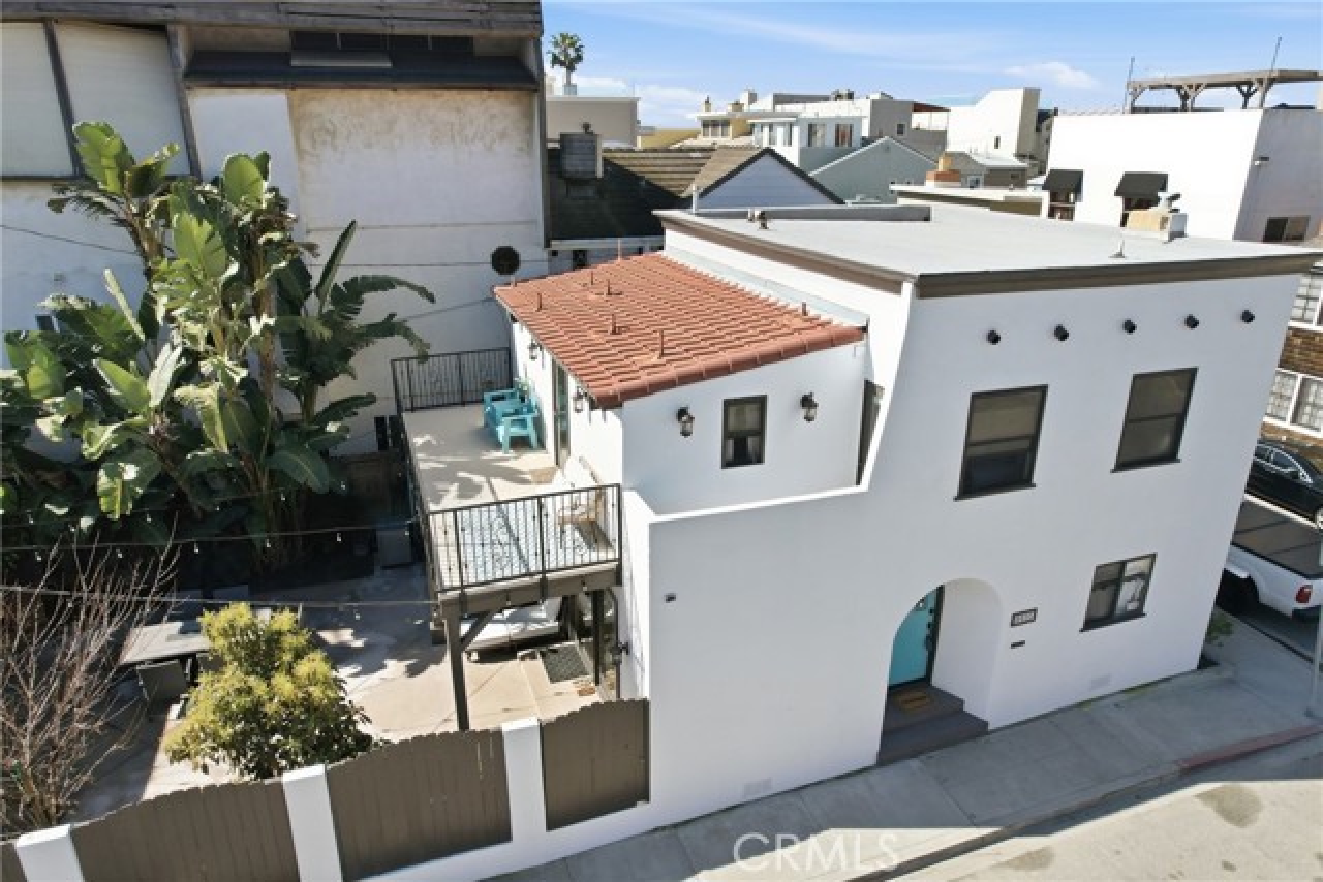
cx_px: 662
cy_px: 441
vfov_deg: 57.3
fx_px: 809
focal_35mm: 22
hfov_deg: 78.6
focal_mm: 8.4
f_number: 2.8
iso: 100
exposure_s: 1/1500
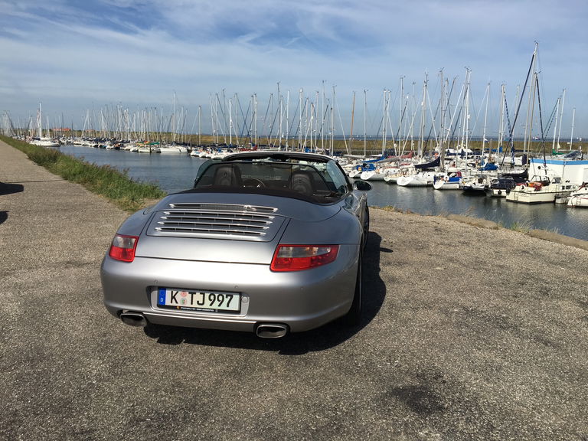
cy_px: 220
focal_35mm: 29
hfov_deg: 61.7
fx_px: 493
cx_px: 294
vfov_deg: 48.2
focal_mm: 4.15
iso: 25
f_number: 2.2
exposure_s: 1/2481
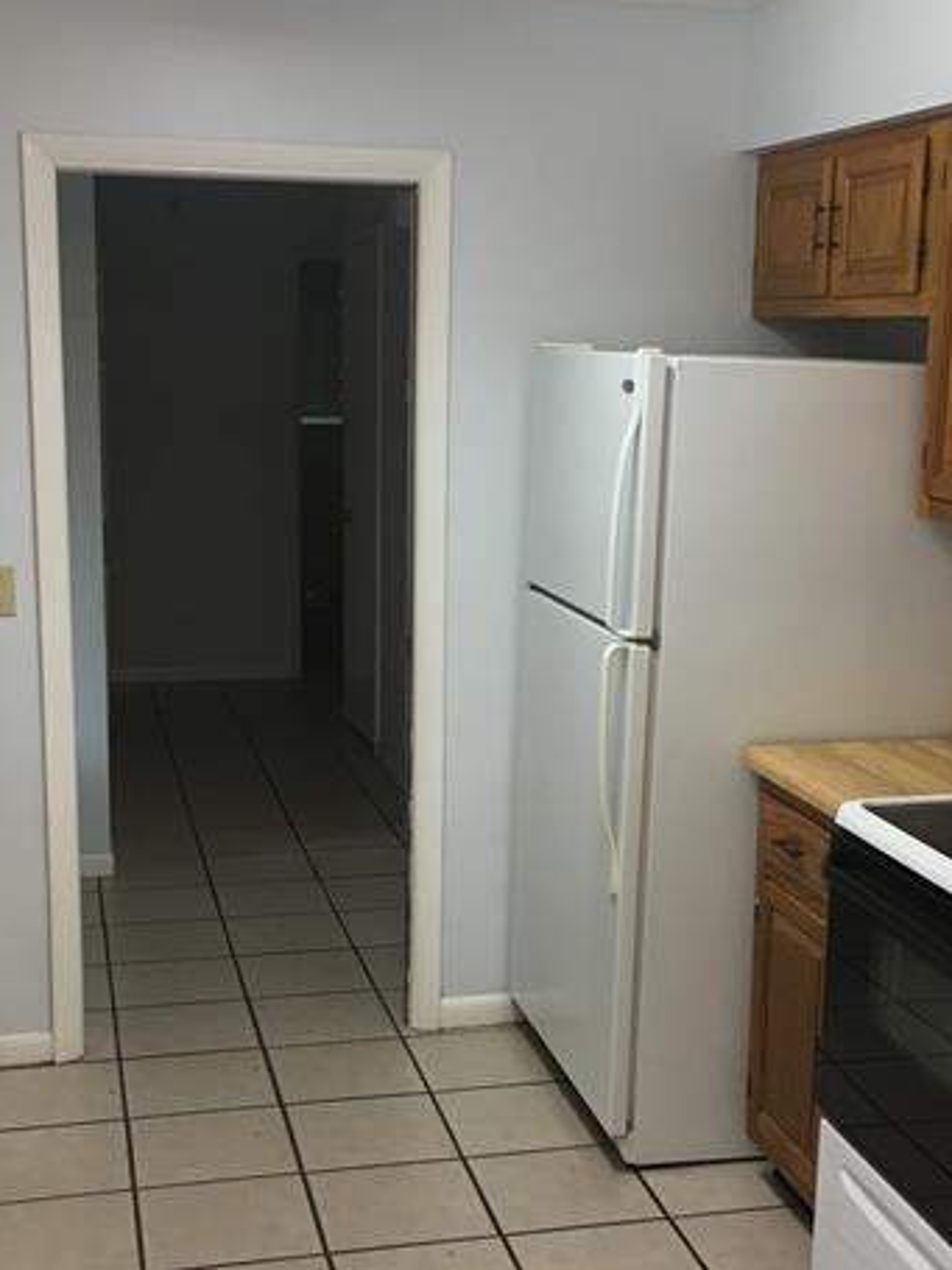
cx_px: 486
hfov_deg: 29.7
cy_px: 692
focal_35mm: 49
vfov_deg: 38.9
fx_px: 1798
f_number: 2.2
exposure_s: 1/30
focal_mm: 4.15
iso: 64
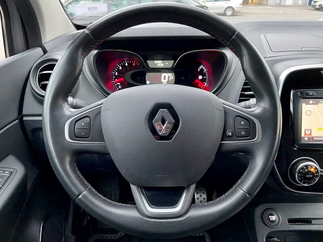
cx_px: 162
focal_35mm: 26
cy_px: 121
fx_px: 243
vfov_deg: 53.1
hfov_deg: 67.3
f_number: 1.8
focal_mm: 4.25
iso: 800
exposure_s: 1/30
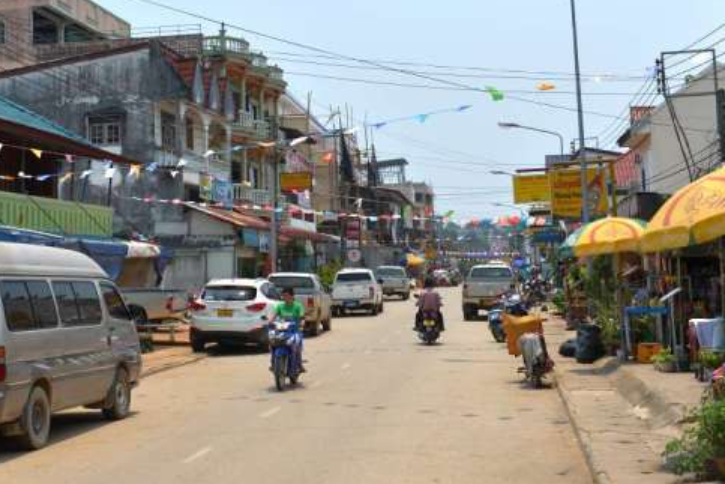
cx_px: 209
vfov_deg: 21.5
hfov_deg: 31.5
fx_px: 1269
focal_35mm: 63
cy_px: 155
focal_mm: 38
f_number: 7.1
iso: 100
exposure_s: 1/320
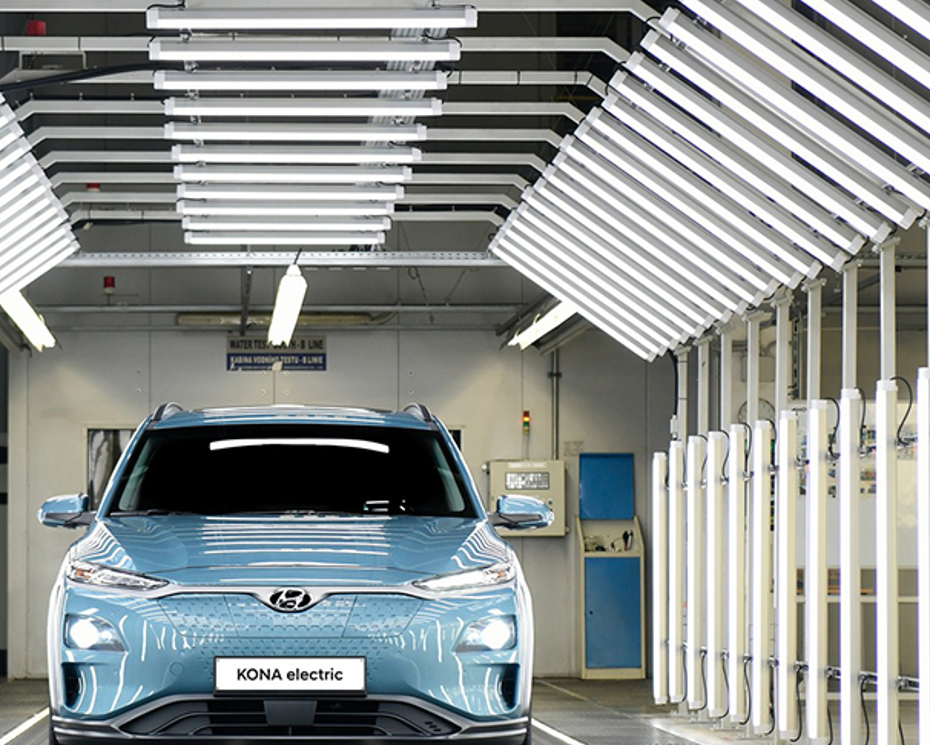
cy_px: 421
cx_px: 296
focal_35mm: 130
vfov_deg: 11.9
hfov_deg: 14.8
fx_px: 3579
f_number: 4
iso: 1250
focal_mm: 70
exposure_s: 1/500
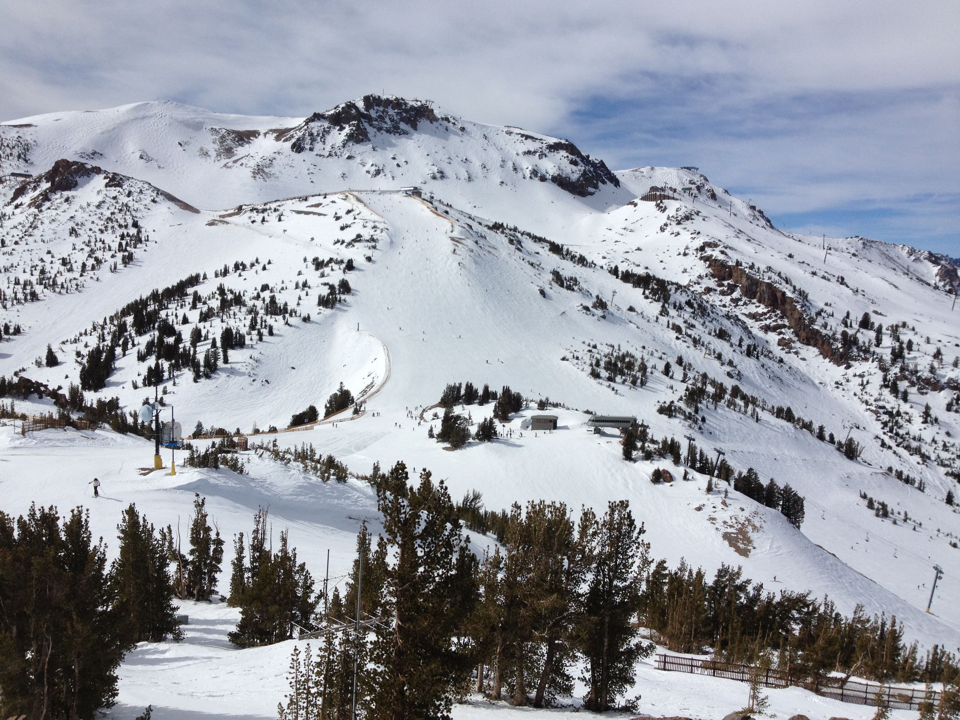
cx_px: 480
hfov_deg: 52.6
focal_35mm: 35
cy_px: 360
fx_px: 971
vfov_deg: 40.7
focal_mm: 4.28
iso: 64
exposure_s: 1/4608
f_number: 2.4
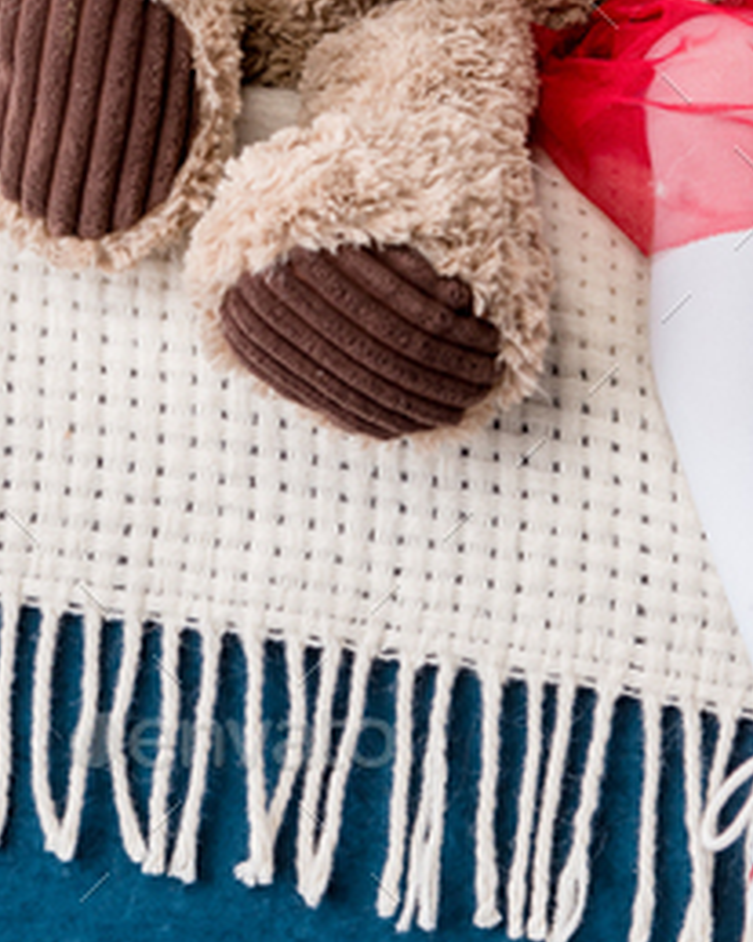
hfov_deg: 4.4
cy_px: -378
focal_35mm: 353
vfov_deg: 5.4
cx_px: 768
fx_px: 9839
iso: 160
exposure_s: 1/200
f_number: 4
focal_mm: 110
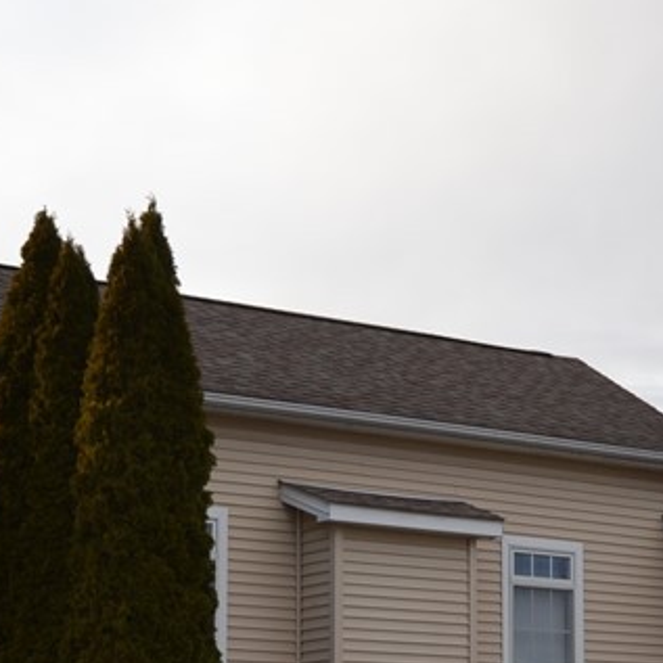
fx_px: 2080
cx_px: 502
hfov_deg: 18.0
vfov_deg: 17.7
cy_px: 644
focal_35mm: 96
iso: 100
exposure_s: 1/125
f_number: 4
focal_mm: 22
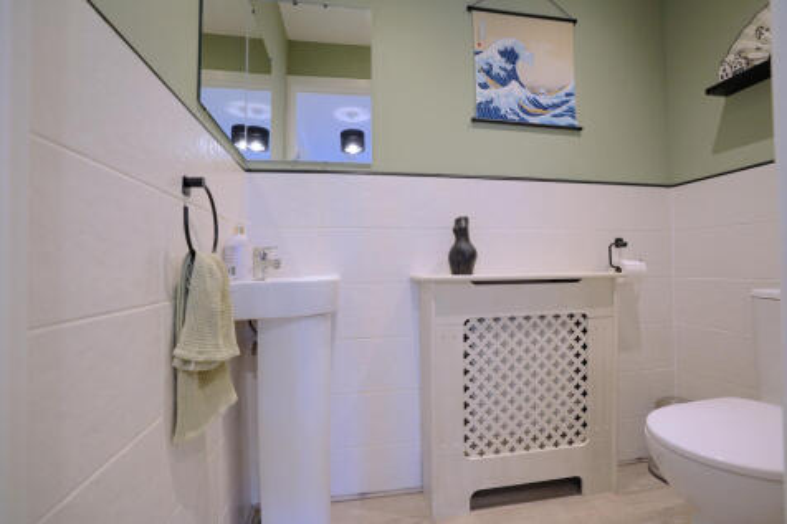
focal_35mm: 16
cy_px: 262
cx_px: 394
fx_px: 350
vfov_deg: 73.7
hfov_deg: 96.8
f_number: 5.6
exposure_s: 1/30
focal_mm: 16
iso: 1000
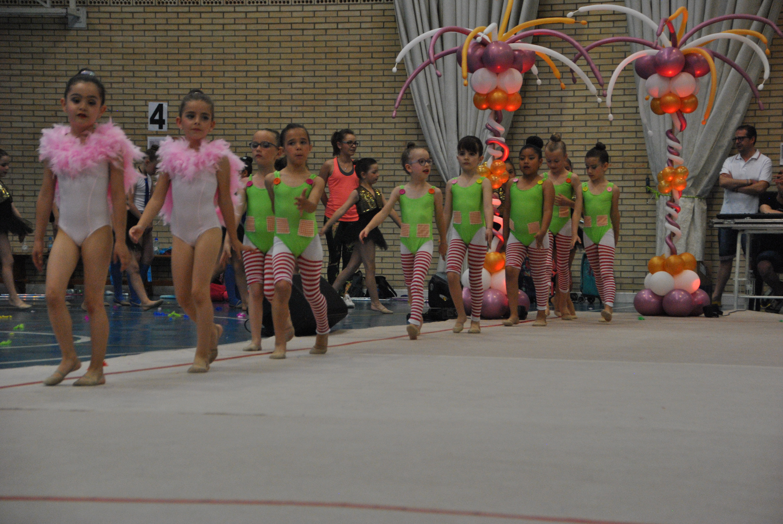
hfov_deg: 18.2
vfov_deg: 12.2
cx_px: 392
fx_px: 2450
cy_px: 262
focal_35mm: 112
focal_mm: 75
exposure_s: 1/200
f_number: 5.3
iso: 800
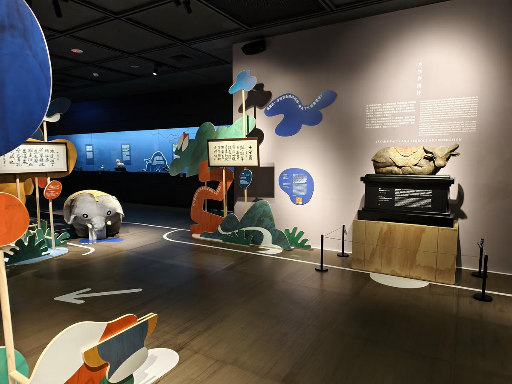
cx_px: 256
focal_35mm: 23
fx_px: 340
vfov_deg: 58.9
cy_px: 192
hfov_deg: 73.9
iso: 486
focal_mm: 6.54
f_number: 1.57
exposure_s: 1/30
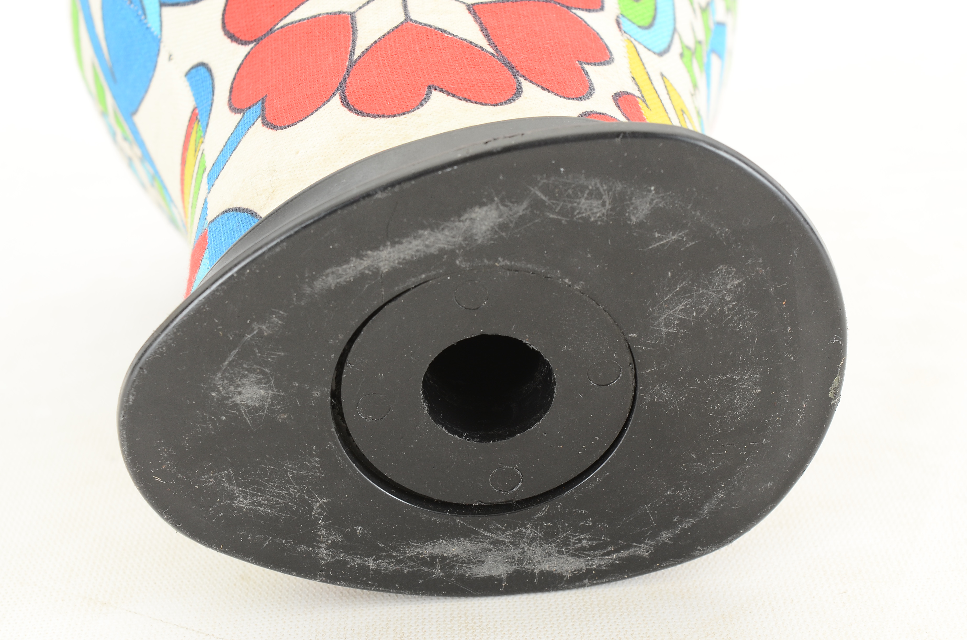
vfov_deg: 16.5
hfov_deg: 24.7
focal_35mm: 82
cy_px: 320
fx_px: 2211
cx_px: 484
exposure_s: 1/100
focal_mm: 55
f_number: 10
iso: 250
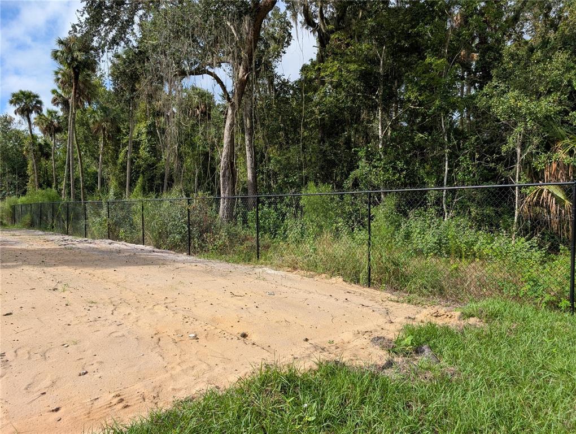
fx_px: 400
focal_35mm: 24
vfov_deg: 56.9
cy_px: 217
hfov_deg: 71.5
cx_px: 288
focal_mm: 6.9
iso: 21
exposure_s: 1/945
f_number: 1.68
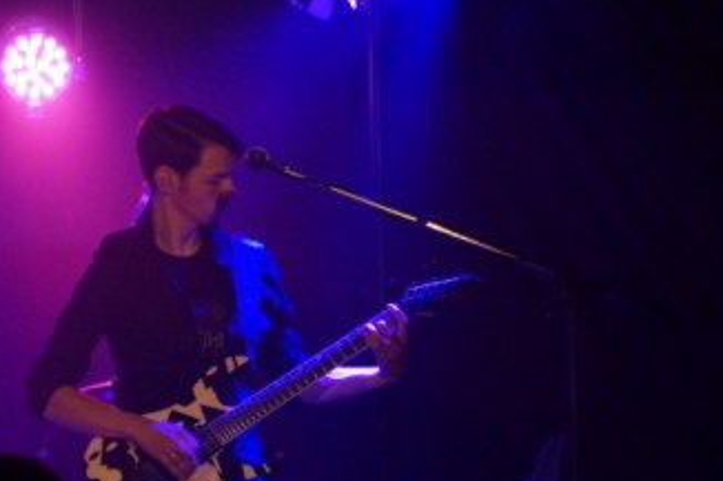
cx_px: 231
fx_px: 4556
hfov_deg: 9.1
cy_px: 293
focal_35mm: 227
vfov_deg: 6.0
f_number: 5.6
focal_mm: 110
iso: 3200
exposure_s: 1/100
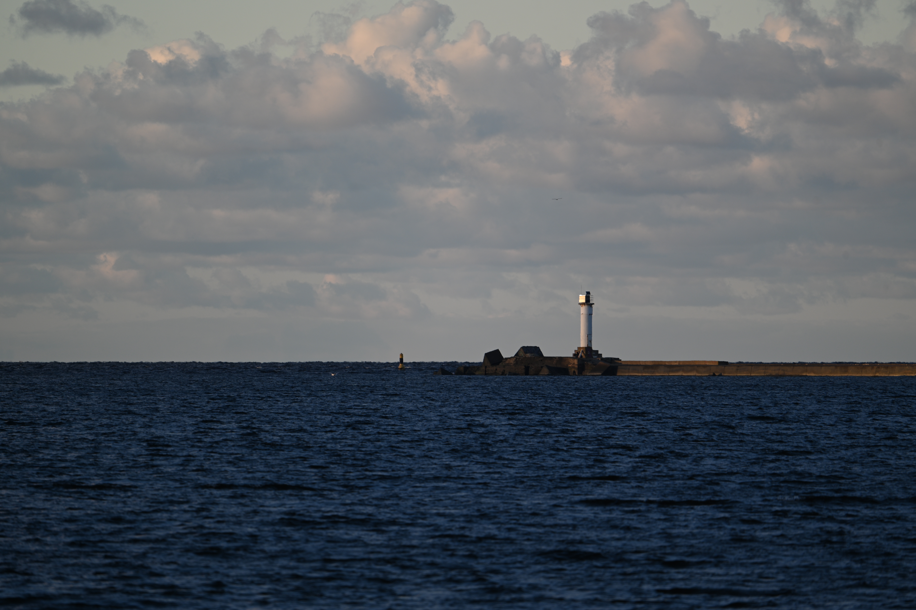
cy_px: 305
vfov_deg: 2.7
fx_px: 12713
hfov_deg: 4.1
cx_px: 458
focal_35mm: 500
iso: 100
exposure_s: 1/200
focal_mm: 500
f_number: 6.7
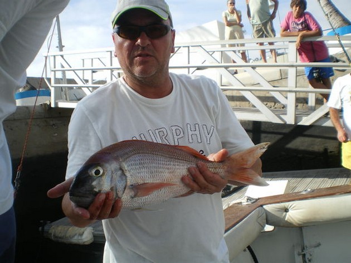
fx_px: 365
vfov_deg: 39.6
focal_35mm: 36
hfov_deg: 51.4
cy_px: 132
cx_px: 176
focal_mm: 6.3
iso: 50
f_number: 4.6
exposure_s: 1/320
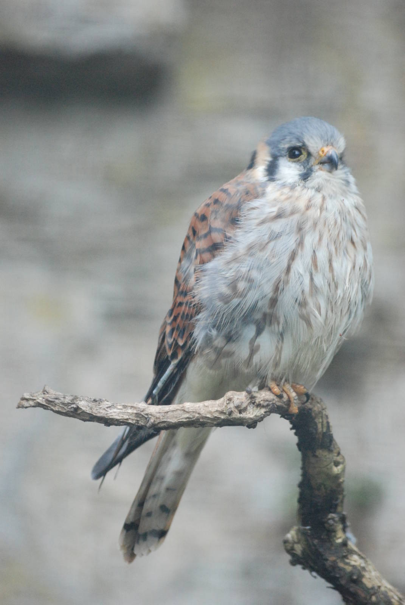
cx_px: 202
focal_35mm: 255
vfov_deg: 8.1
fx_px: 4291
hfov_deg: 5.4
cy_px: 302
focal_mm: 170
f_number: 4.5
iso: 1600
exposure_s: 1/160
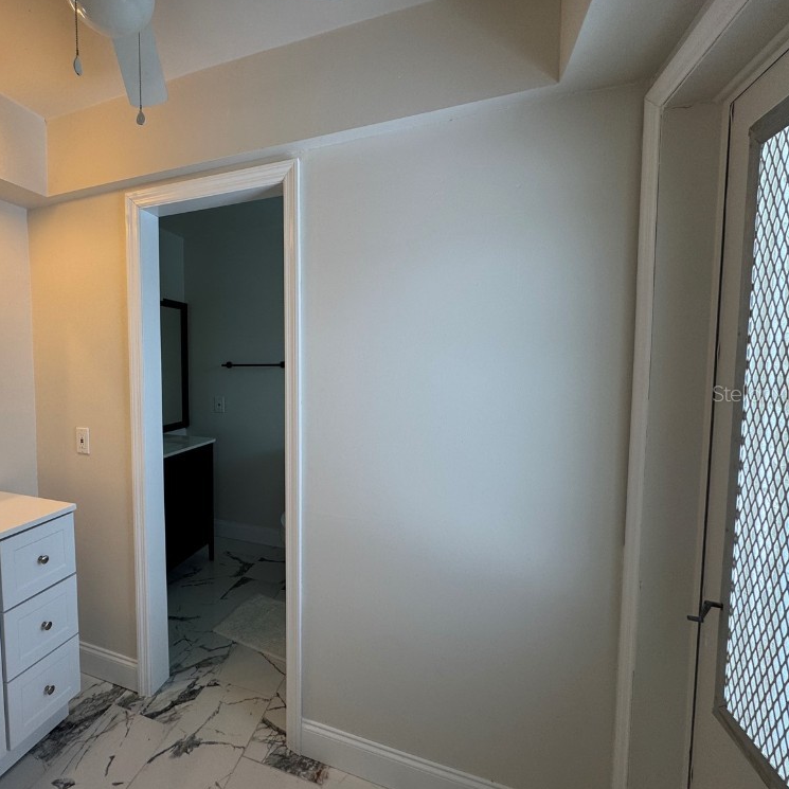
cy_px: 393
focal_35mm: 17
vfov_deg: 84.0
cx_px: 270
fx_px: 438
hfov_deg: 81.4
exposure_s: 1/120
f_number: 2.2
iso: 100
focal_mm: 2.22
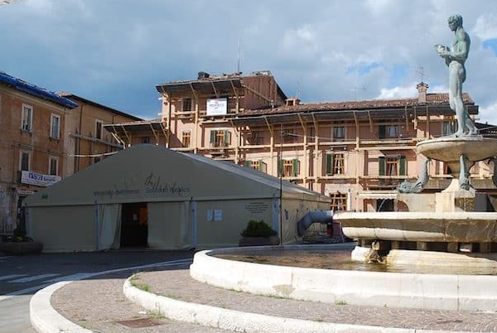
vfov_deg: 30.6
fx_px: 608
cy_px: 180
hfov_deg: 44.4
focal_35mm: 44
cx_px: 277
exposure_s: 1/200
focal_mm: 22
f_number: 7.1
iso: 100
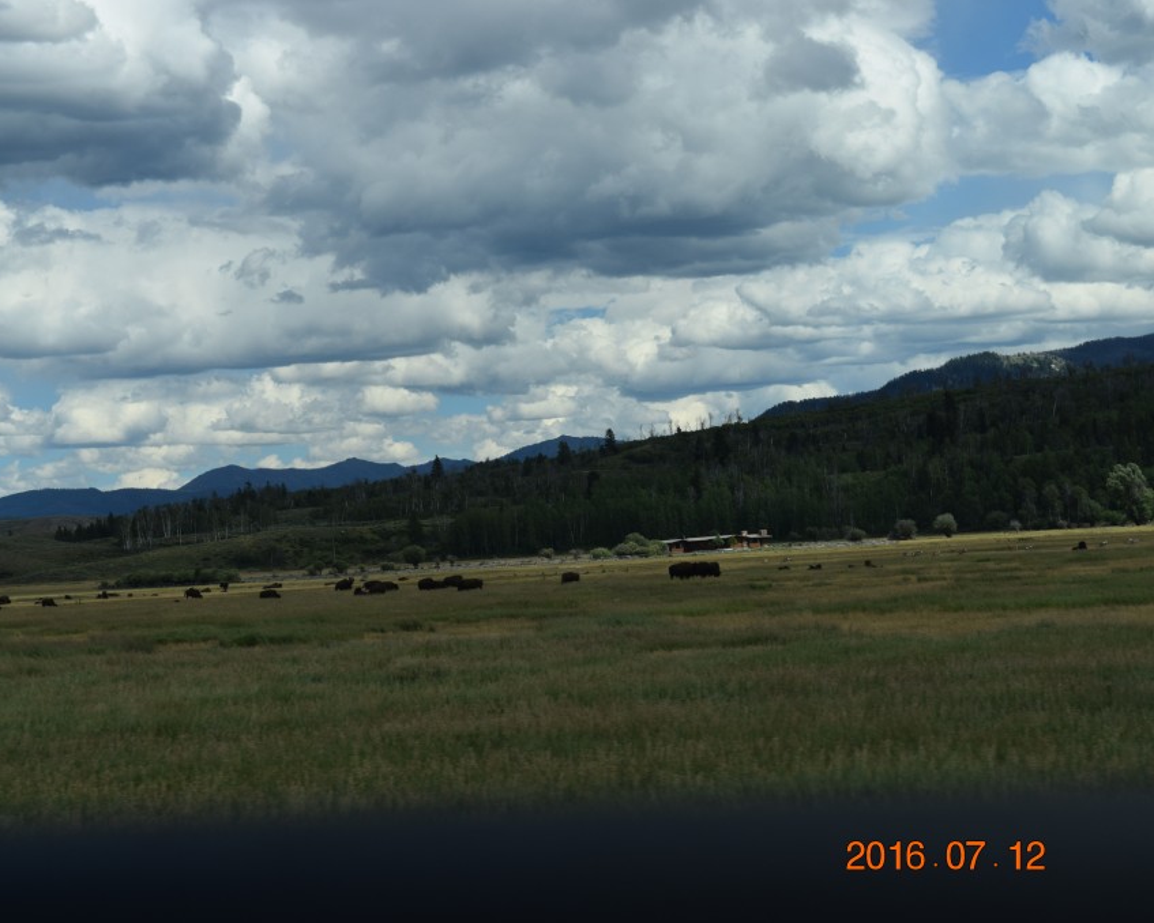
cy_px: 462
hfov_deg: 20.4
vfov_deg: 16.4
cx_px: 480
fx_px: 3196
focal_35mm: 94
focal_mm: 55
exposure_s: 1/400
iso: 200
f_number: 10
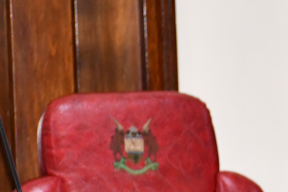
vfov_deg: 2.9
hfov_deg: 4.3
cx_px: 460
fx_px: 3840
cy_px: 300
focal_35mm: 480
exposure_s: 1/60
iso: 2200
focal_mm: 75
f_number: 5
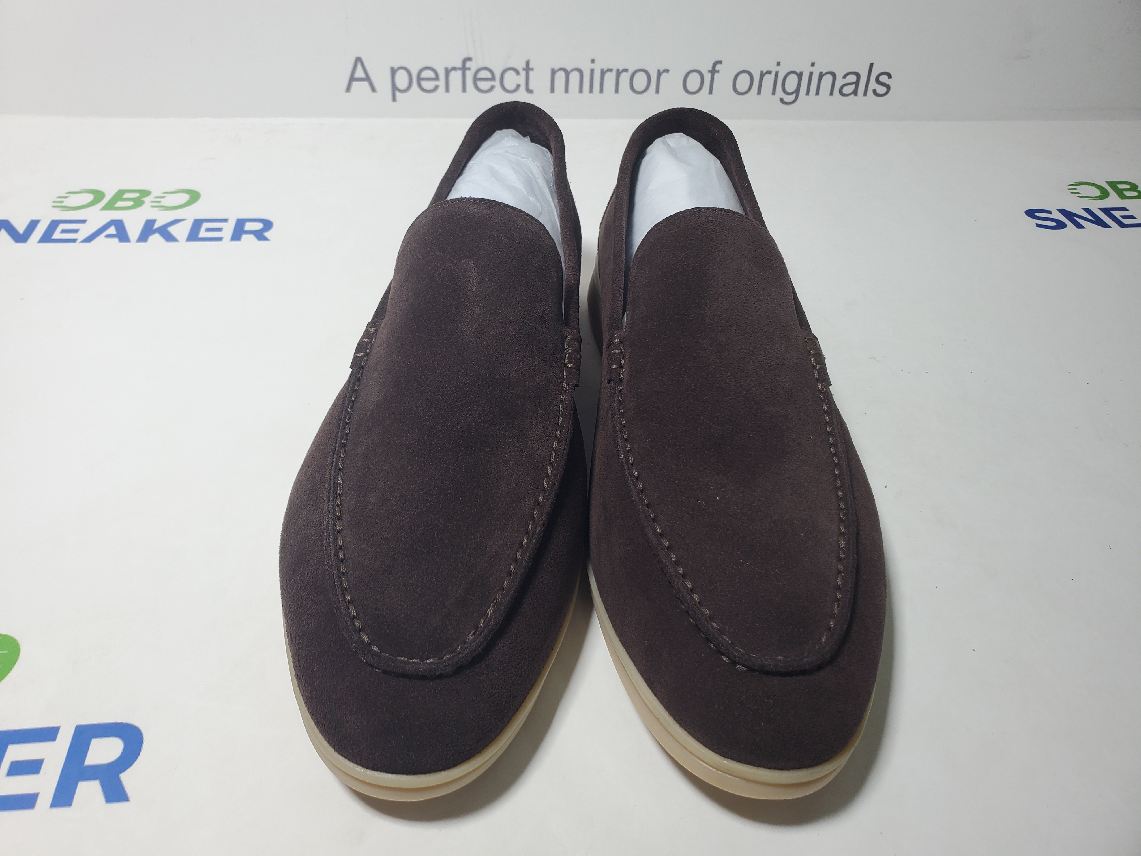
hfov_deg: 67.3
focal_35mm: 26
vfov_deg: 53.1
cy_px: 428
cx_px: 570
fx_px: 857
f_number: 2.4
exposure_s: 1/160
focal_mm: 4.3
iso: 50
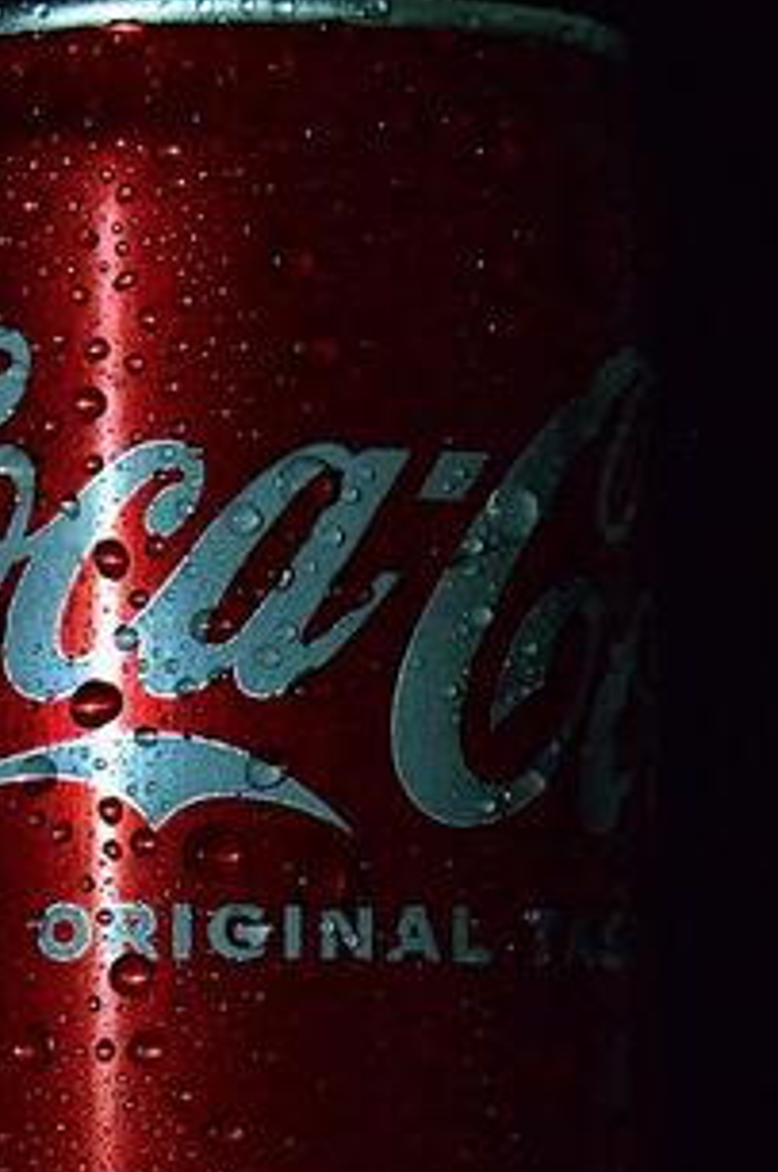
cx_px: 236
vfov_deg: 6.7
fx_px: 10050
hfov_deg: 4.4
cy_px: 996
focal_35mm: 309
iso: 12800
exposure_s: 1/2
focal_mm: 105
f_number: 7.1
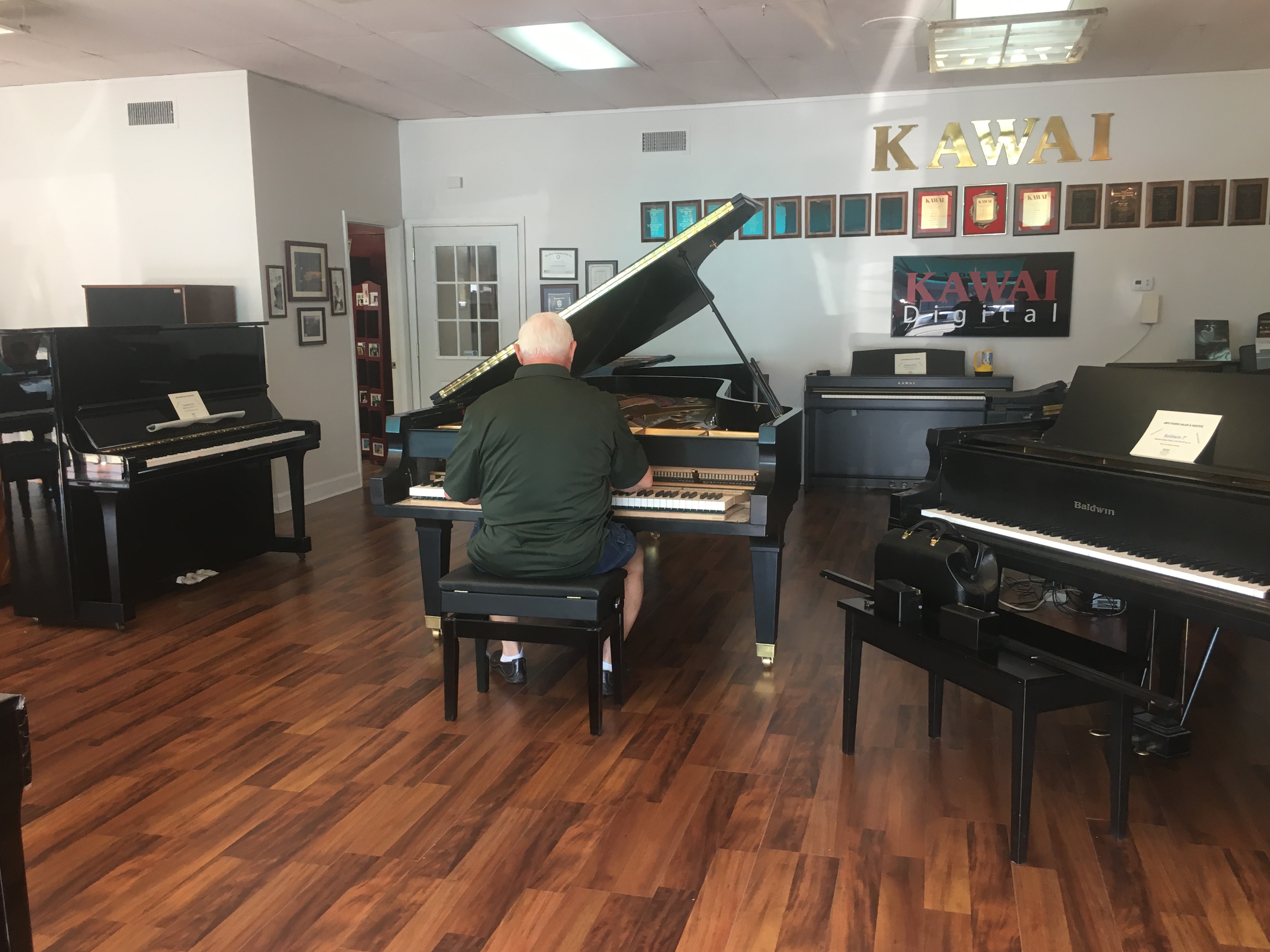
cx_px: 632
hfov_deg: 60.0
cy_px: 482
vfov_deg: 46.8
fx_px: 1101
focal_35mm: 30
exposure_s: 1/30
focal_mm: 4.15
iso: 50
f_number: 2.2
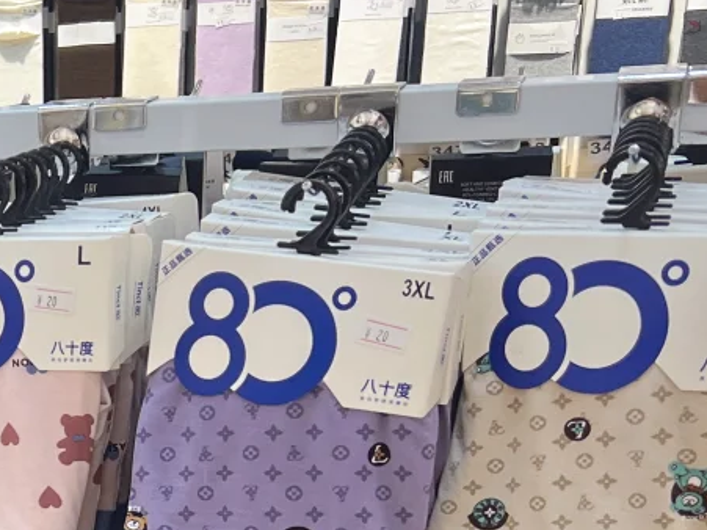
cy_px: 702
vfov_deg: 16.7
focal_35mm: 83
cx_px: -241
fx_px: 1695
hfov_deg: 21.1
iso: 100
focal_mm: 5.7
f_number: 1.5
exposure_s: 1/100
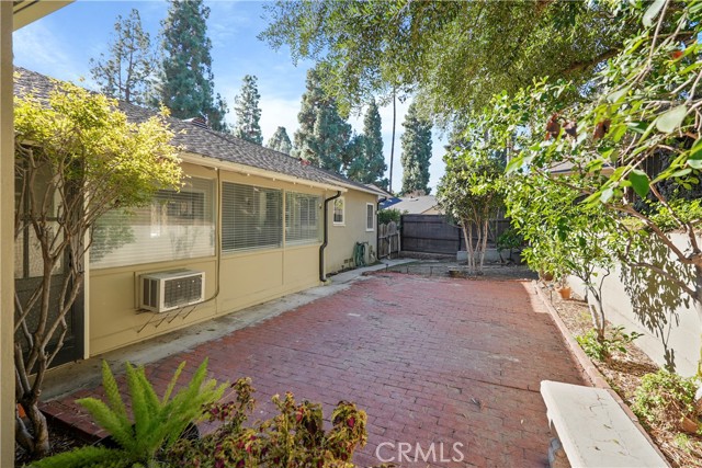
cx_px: 351
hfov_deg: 96.7
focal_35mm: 16
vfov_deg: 73.8
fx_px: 312
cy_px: 234
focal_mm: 16
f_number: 4
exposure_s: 1/125
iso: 100
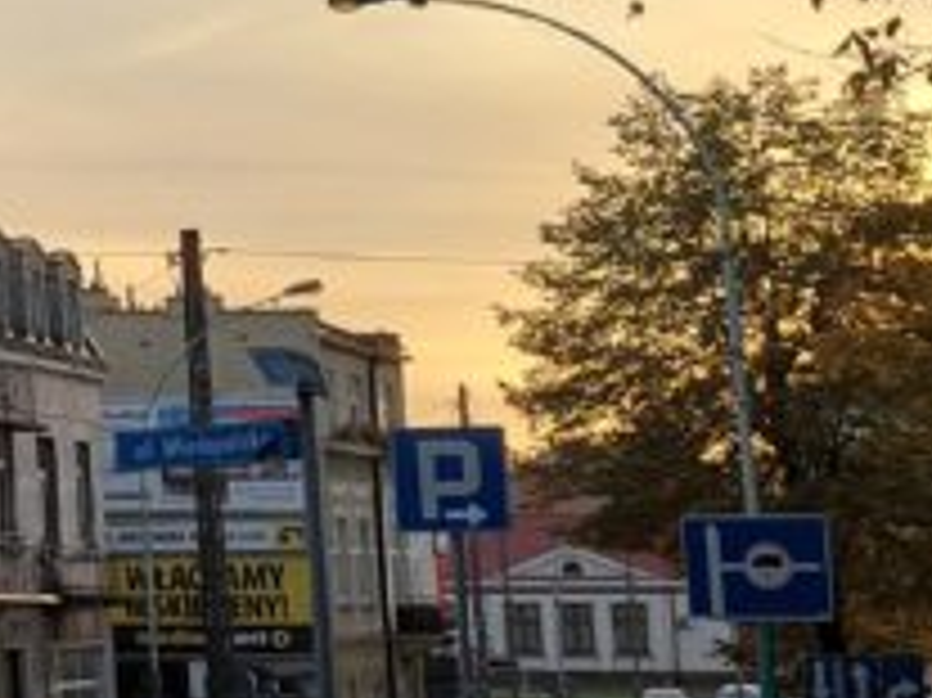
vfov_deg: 12.4
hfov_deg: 13.3
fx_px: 3202
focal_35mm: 119
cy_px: 122
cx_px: -1157
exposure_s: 1/511
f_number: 1.8
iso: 40
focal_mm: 5.23
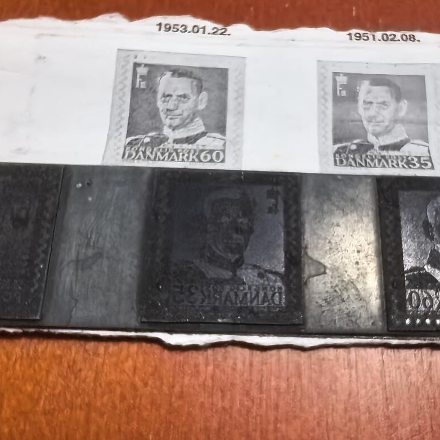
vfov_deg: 43.9
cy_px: 225
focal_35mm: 38
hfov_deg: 43.5
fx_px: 546
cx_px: 279
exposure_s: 1/25
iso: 640
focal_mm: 1.68
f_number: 2.2
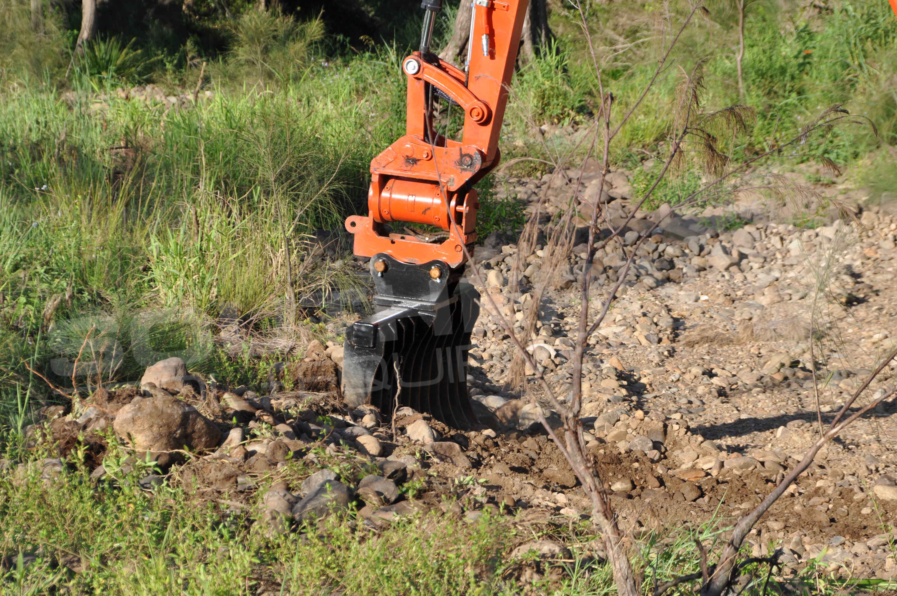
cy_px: 298
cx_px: 448
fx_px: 3658
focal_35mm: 147
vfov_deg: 9.3
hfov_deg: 14.0
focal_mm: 98
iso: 200
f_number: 8
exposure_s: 1/250
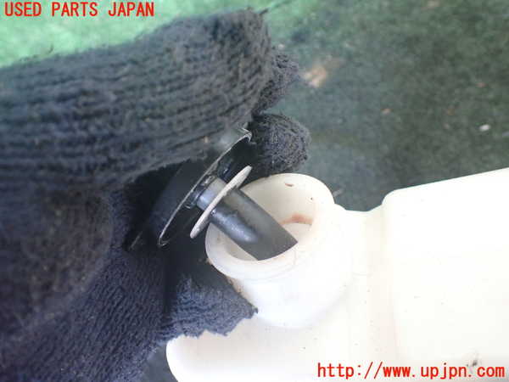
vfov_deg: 46.8
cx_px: 254
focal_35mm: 30
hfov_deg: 60.0
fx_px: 441
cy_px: 191
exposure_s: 1/60
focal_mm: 5.4
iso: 800
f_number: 2.3
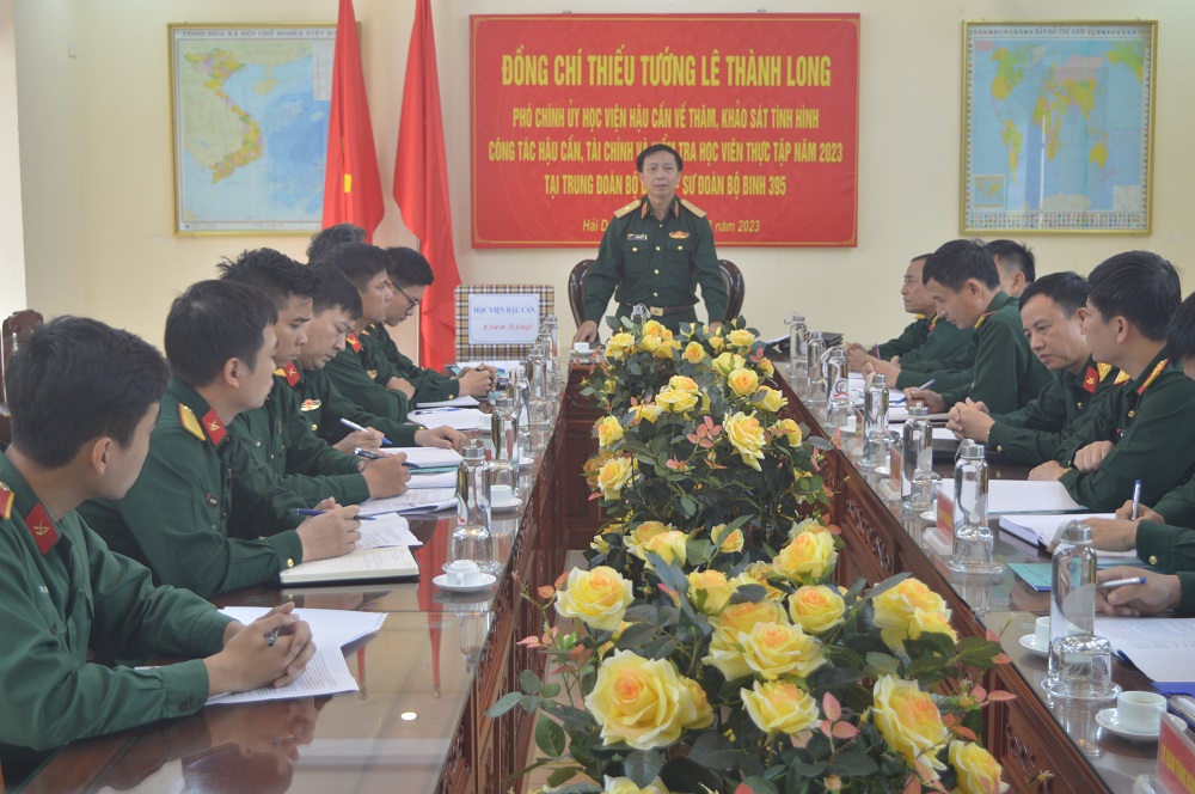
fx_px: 1691
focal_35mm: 51
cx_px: 598
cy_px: 397
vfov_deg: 26.4
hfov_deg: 38.9
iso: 200
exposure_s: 1/25
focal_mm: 34
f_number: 4.5
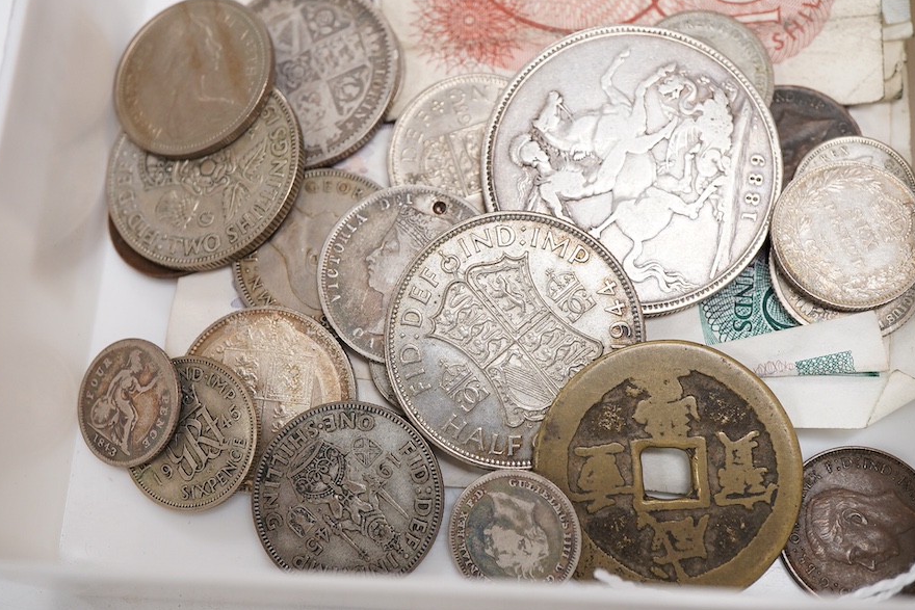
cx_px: 454
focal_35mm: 46
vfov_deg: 29.3
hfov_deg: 42.7
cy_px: 302
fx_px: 1169
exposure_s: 1/125
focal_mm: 30
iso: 1250
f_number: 9
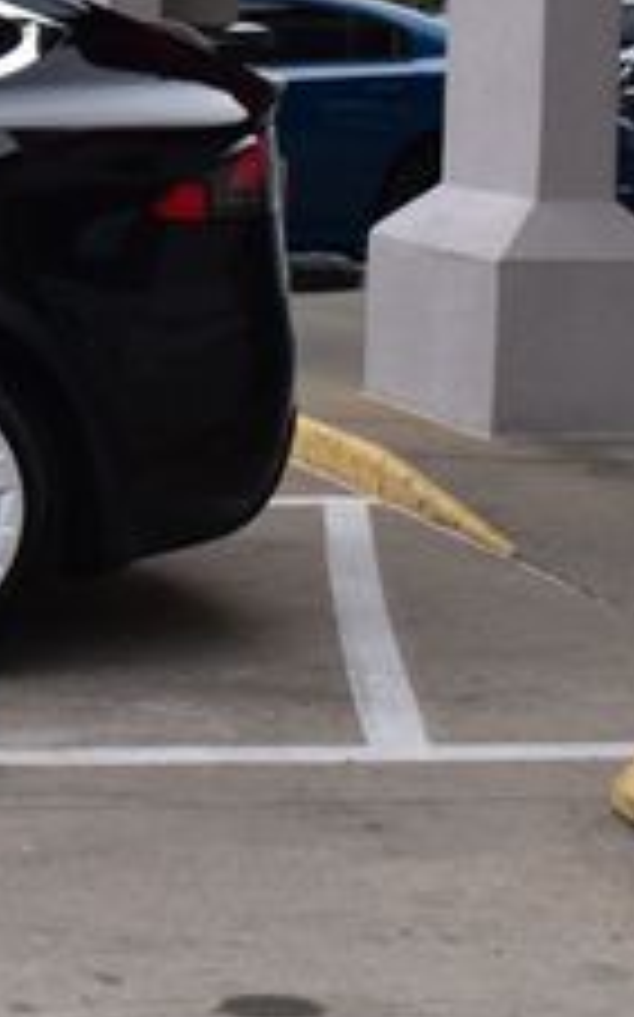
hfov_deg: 9.9
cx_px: -697
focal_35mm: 121
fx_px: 3349
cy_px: 81
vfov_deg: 17.0
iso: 400
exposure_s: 1/250
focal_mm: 28
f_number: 10
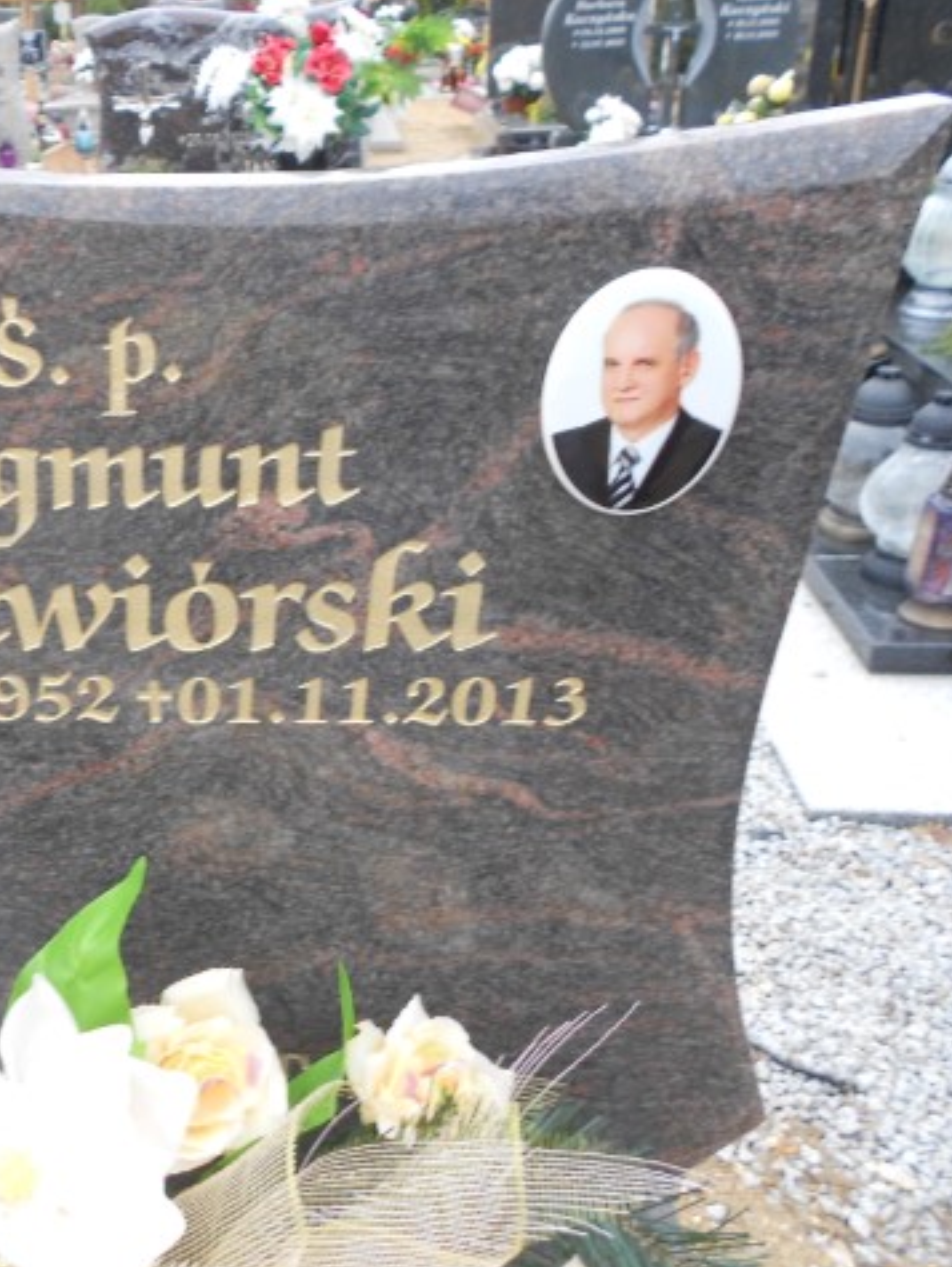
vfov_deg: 52.6
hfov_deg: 38.8
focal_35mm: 35
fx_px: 1282
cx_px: 160
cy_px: 635
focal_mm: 4.6
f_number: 3.2
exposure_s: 1/40
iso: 80
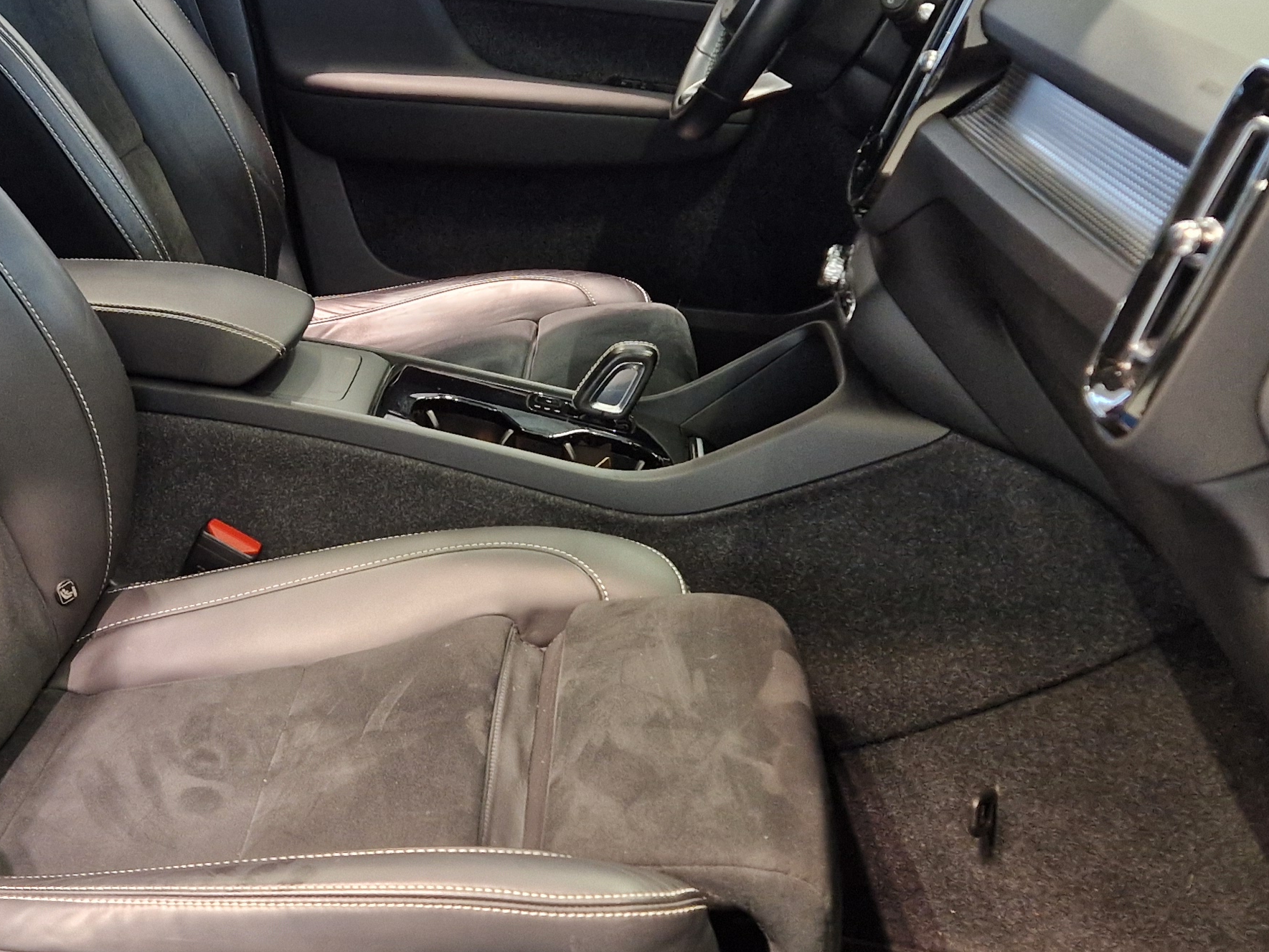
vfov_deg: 28.0
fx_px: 1906
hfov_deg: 36.3
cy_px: 391
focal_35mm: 52
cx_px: 382
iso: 250
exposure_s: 1/100
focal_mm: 5.4
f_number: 1.8
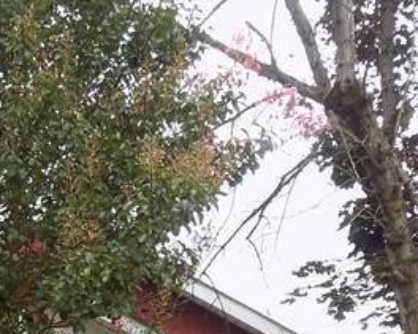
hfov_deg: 21.0
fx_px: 1076
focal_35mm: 87
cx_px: -33
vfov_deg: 16.2
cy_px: 494
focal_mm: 4
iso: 80
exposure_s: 1/200
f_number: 3.1
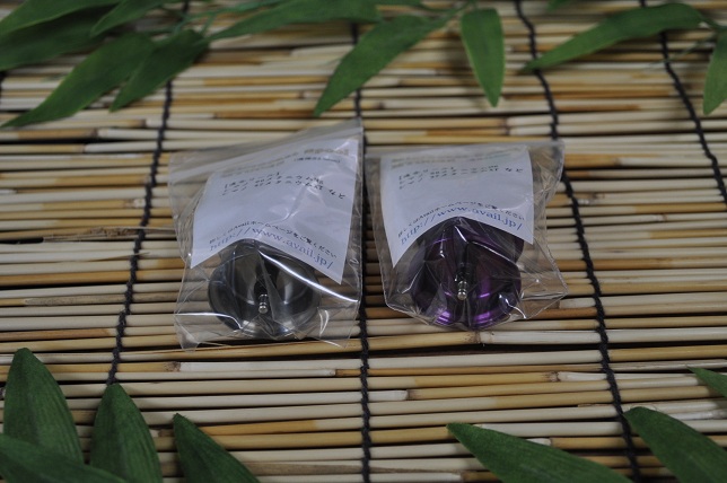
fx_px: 1089
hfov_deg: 36.9
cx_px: 364
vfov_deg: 25.0
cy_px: 242
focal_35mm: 54
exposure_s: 1/60
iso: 640
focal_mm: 36
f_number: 5
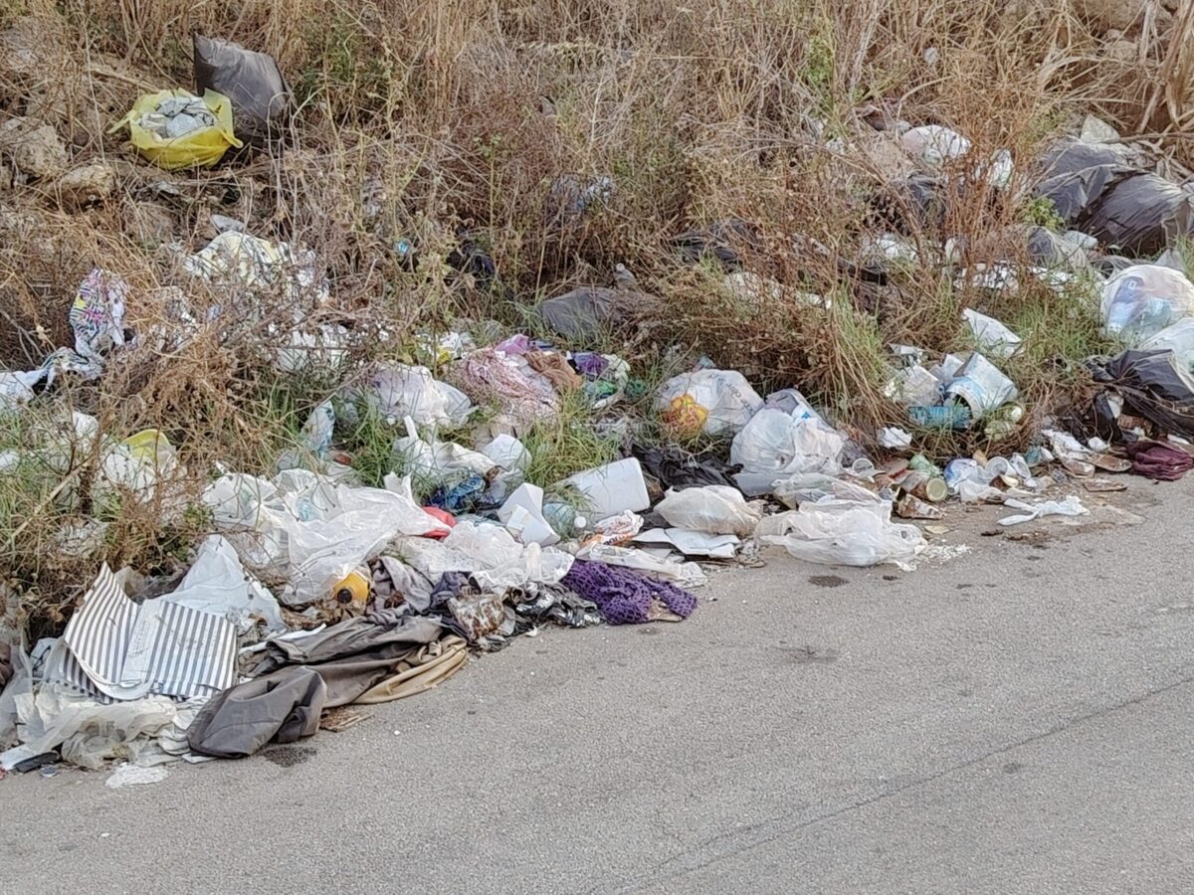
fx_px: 2104
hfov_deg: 31.7
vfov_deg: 24.0
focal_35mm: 61
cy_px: 448
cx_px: 597
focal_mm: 5.25
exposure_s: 1/50
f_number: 1.75
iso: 147
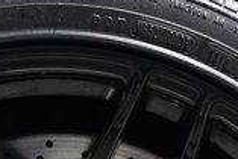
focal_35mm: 259
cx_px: 105
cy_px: 300
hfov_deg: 7.9
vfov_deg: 5.2
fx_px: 1713
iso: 100
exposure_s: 1/160
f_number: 6.3
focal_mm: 26.5
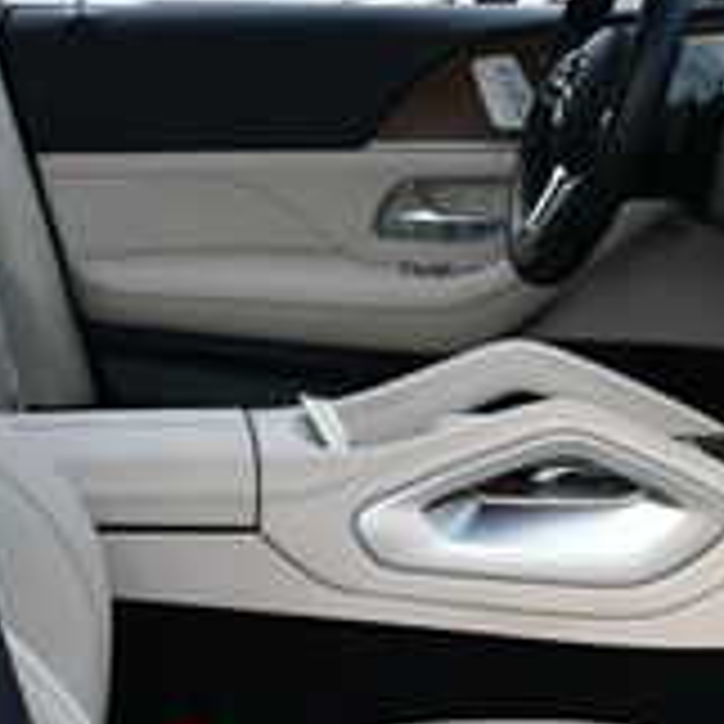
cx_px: 594
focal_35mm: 122
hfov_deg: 14.2
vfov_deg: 14.2
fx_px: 2887
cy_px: 576
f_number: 5.6
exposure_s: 1/250
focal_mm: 18
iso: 320
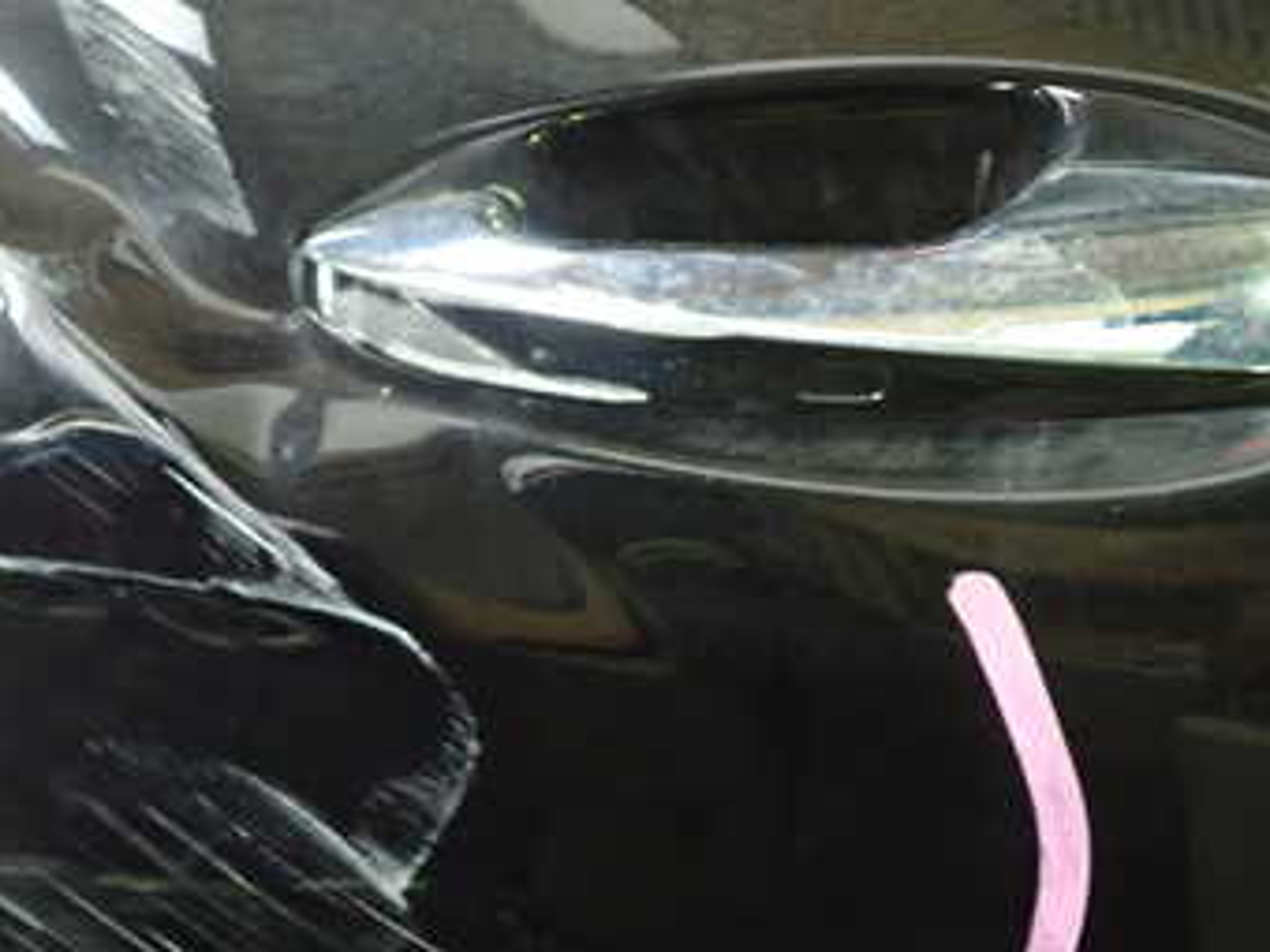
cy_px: 571
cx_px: 332
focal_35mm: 53
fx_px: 1944
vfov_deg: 27.5
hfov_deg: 35.4
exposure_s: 1/25
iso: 800
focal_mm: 5.4
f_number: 2.3
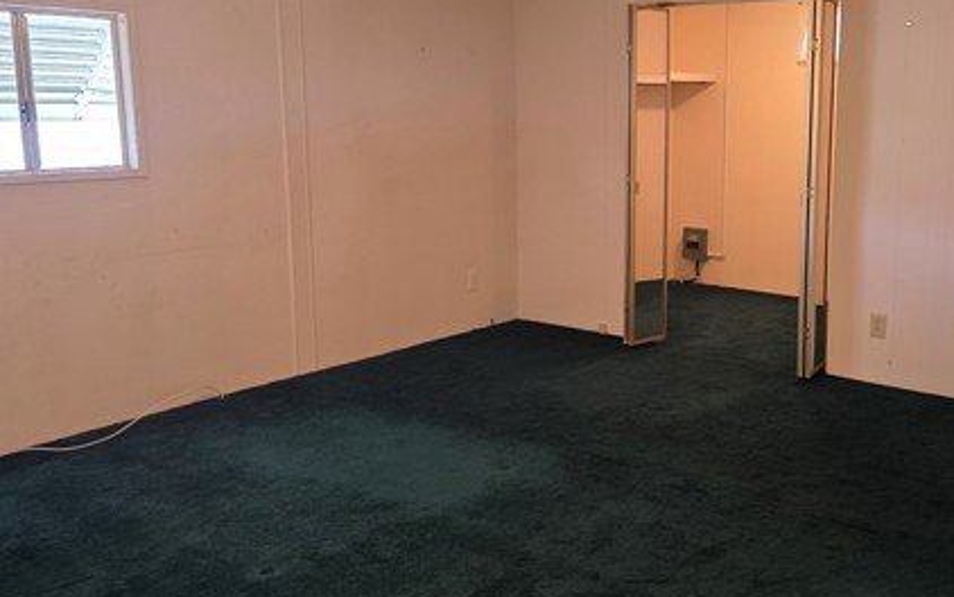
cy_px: 246
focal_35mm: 37
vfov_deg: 34.4
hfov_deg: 51.6
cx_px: 651
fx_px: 962
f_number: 1.7
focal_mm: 6.3
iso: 250
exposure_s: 1/120
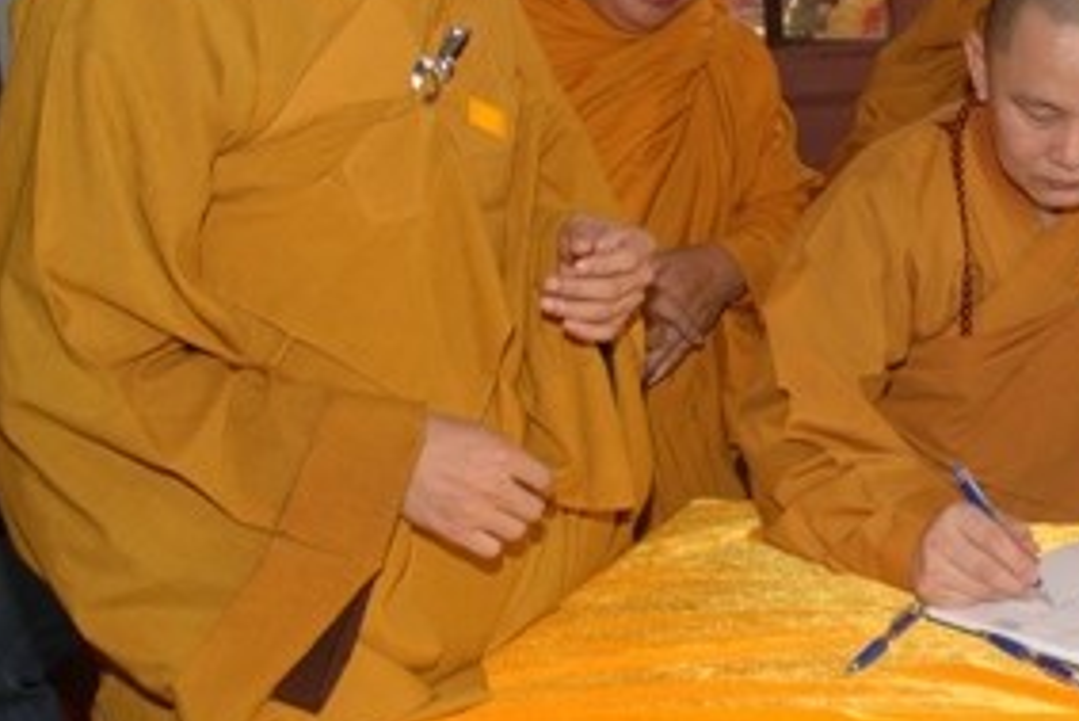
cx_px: 1075
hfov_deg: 30.6
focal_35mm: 61
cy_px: 206
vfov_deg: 22.1
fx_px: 1829
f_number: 4
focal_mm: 18
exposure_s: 1/60
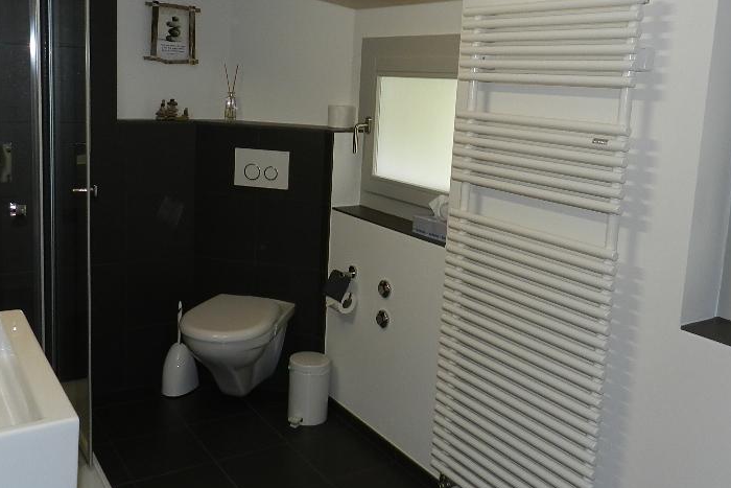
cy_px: 183
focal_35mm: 35
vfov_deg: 37.6
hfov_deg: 54.3
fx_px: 711
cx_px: 328
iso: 200
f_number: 3.4
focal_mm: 4
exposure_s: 1/30
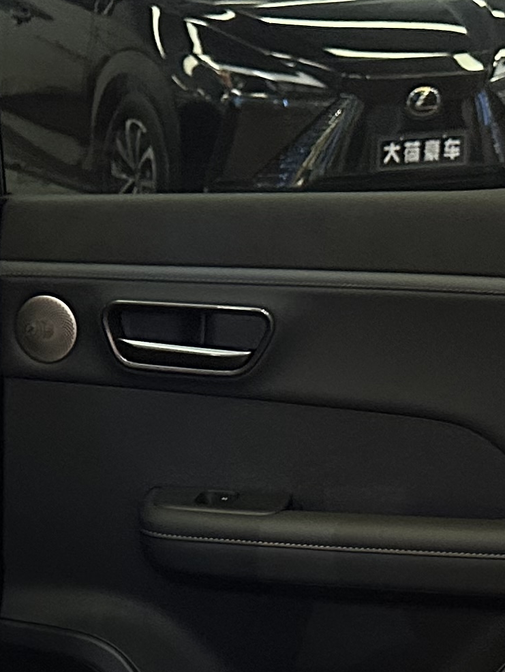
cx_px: -31
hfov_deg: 14.8
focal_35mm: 98
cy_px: 882
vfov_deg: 18.6
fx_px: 1905
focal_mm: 6.86
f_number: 1.78
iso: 1000
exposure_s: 1/25
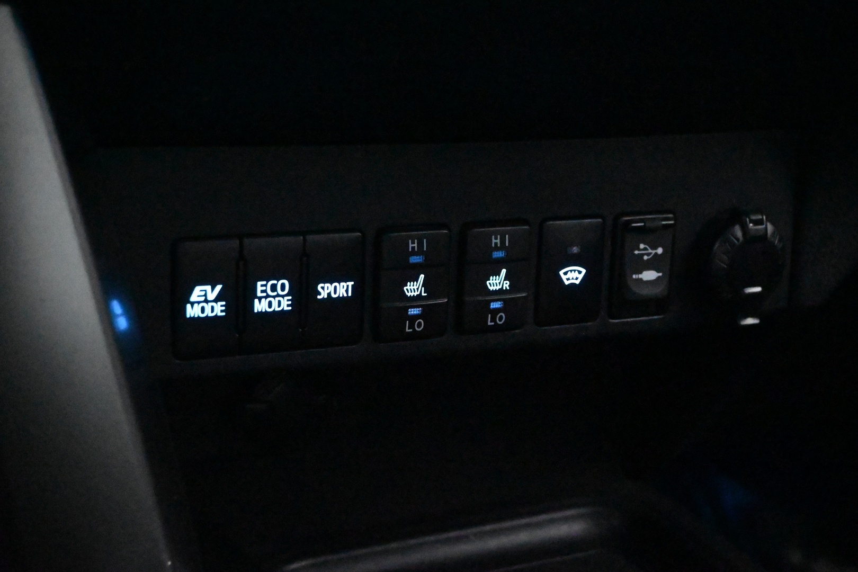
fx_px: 1287
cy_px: 286
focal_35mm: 54
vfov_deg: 25.1
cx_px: 429
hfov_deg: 36.9
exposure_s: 1/60
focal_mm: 36
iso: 36000
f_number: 5.3
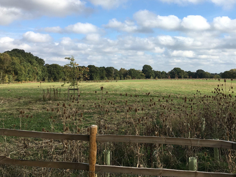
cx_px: 152
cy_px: 65
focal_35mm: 40
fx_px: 273
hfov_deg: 46.3
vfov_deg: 35.7
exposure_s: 1/1040
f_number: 2.2
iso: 25
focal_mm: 4.15
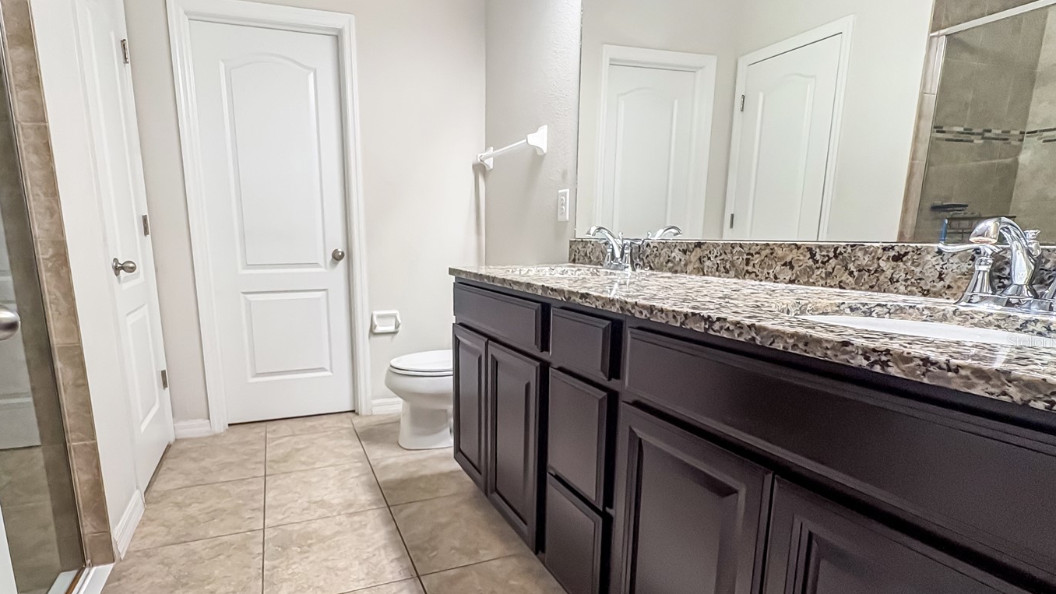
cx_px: 458
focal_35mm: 18
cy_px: 341
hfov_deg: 92.1
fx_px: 504
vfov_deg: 60.7
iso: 200
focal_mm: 2.22
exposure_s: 1/60
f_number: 2.2
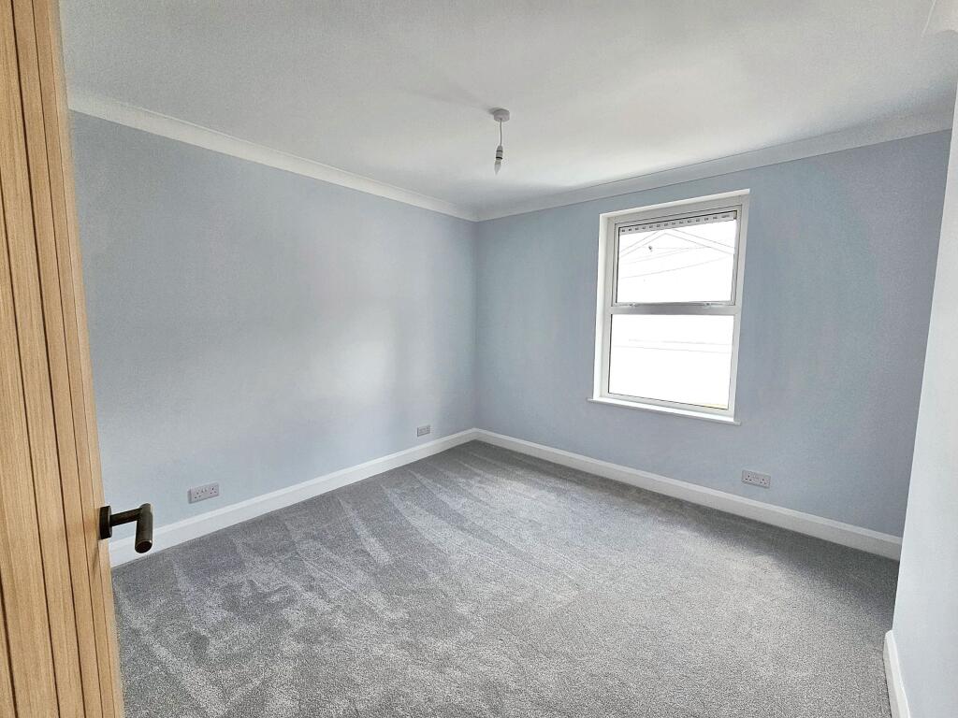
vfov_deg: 89.9
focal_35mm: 13
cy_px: 359
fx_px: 360
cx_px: 479
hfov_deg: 106.2
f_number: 2.2
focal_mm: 2.2
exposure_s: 1/177
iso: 50
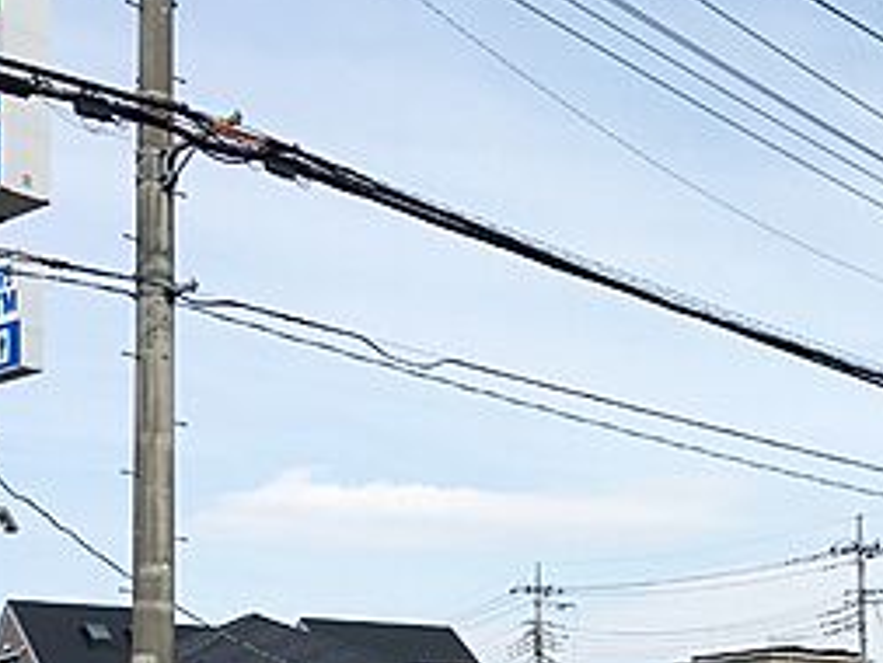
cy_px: 731
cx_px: 667
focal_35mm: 71
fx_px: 1812
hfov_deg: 27.0
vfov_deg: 19.8
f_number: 2.2
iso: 25
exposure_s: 1/1350
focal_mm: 4.15
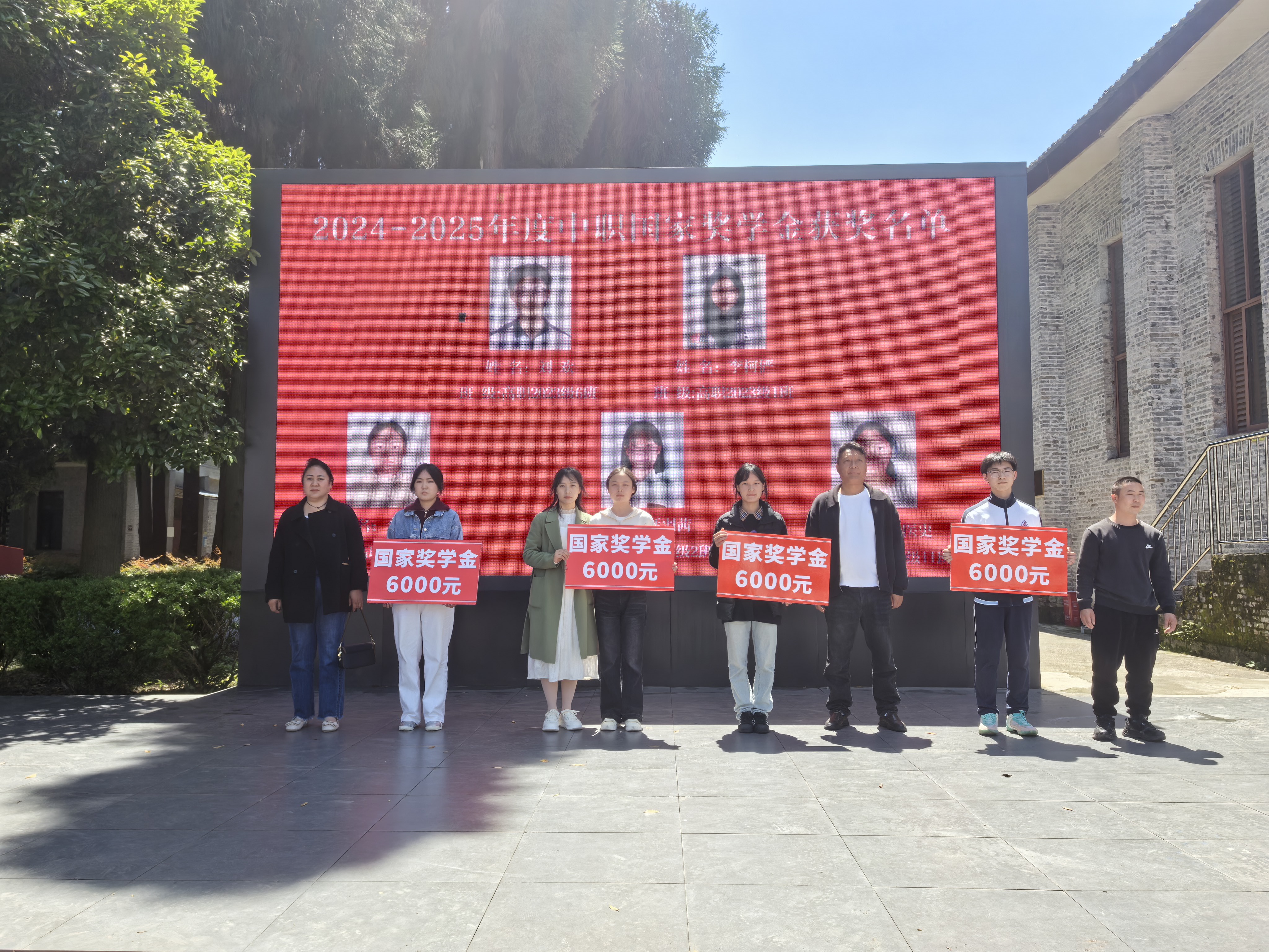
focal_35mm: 28
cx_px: 634
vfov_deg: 49.7
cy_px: 476
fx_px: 1026
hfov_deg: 63.4
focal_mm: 5.75
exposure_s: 1/351
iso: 50
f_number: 4
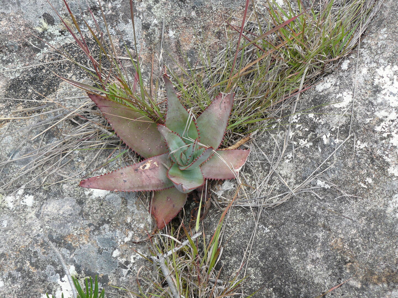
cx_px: 199
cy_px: 149
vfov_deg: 24.8
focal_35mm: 59
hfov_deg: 32.7
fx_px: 678
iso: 100
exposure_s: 1/250
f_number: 4
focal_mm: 9.9
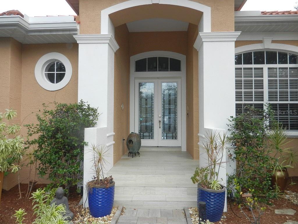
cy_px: 112
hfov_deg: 69.4
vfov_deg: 54.9
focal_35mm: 25
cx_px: 149
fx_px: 215
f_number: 3.5
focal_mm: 4.5
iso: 160
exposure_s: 1/320
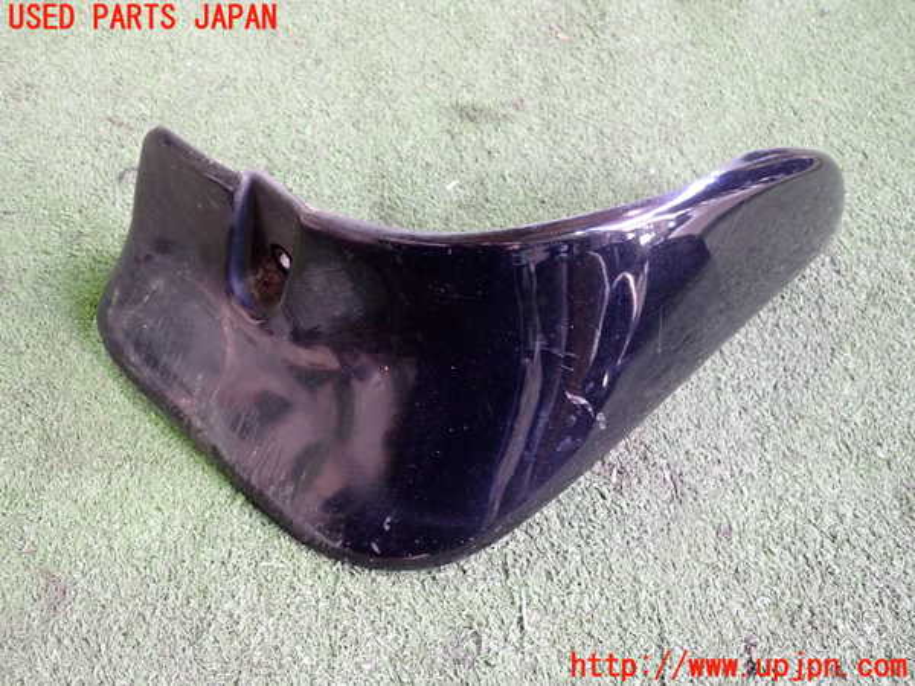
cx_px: 458
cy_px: 343
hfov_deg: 60.0
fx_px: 793
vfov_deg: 46.8
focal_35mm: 30
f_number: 2.3
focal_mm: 5.4
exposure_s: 1/30
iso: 800
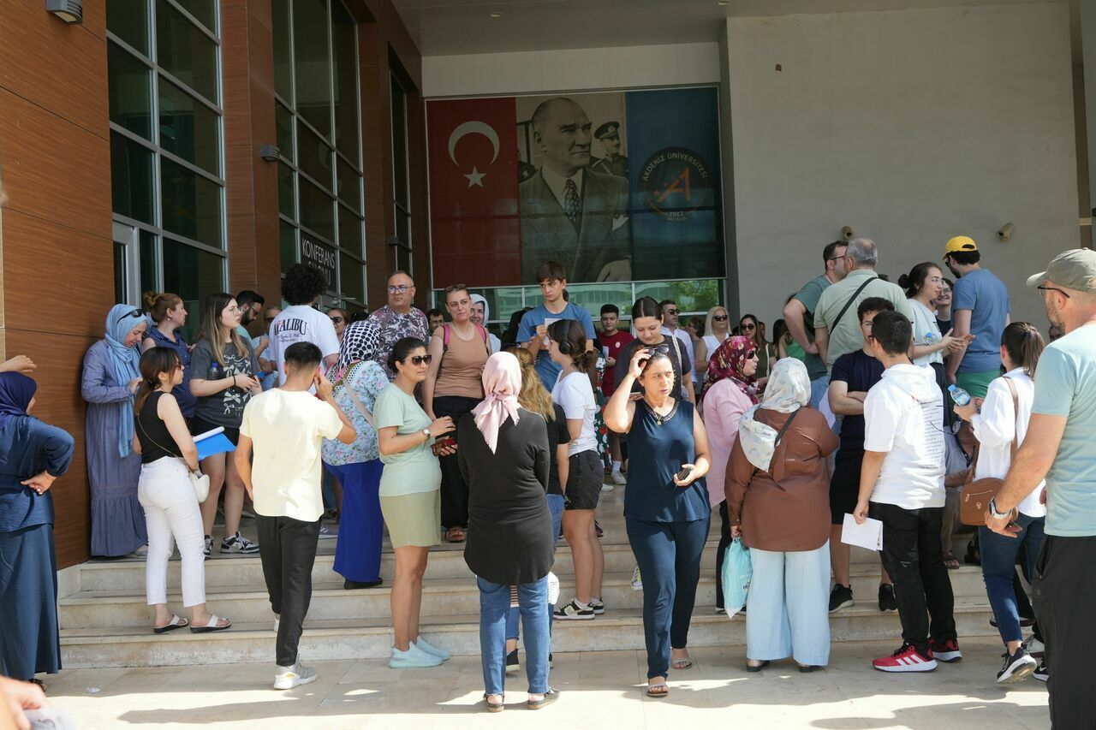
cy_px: 365
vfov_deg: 35.9
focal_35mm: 37
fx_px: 1126
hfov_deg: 51.9
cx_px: 548
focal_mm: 37
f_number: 5.6
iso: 640
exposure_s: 1/1000
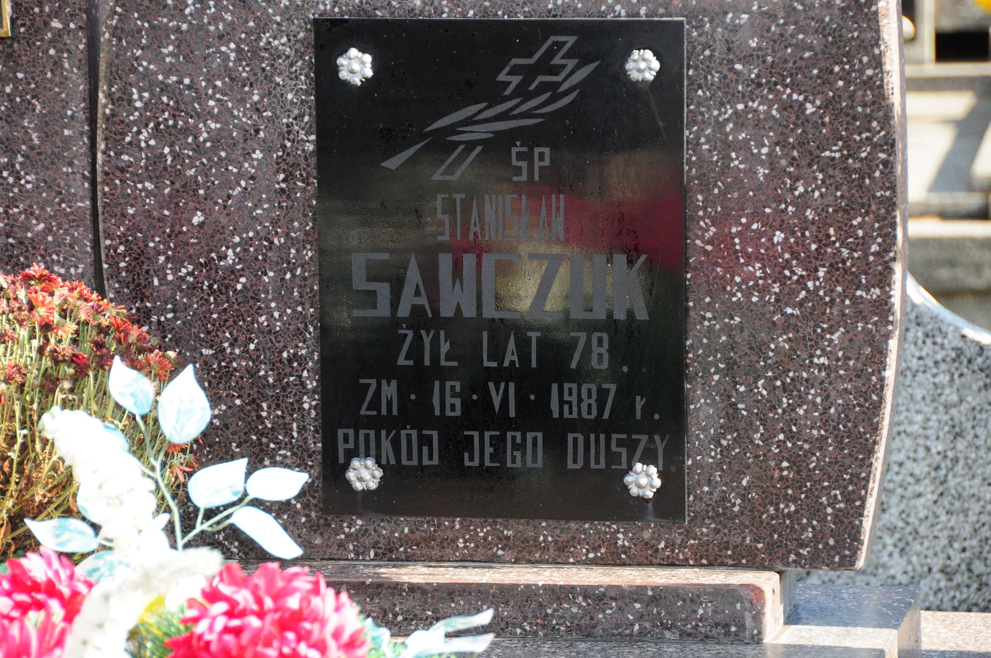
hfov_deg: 9.2
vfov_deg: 6.1
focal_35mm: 225
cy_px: 329
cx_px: 496
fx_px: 6186
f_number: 7.1
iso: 320
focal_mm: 150
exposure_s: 1/160
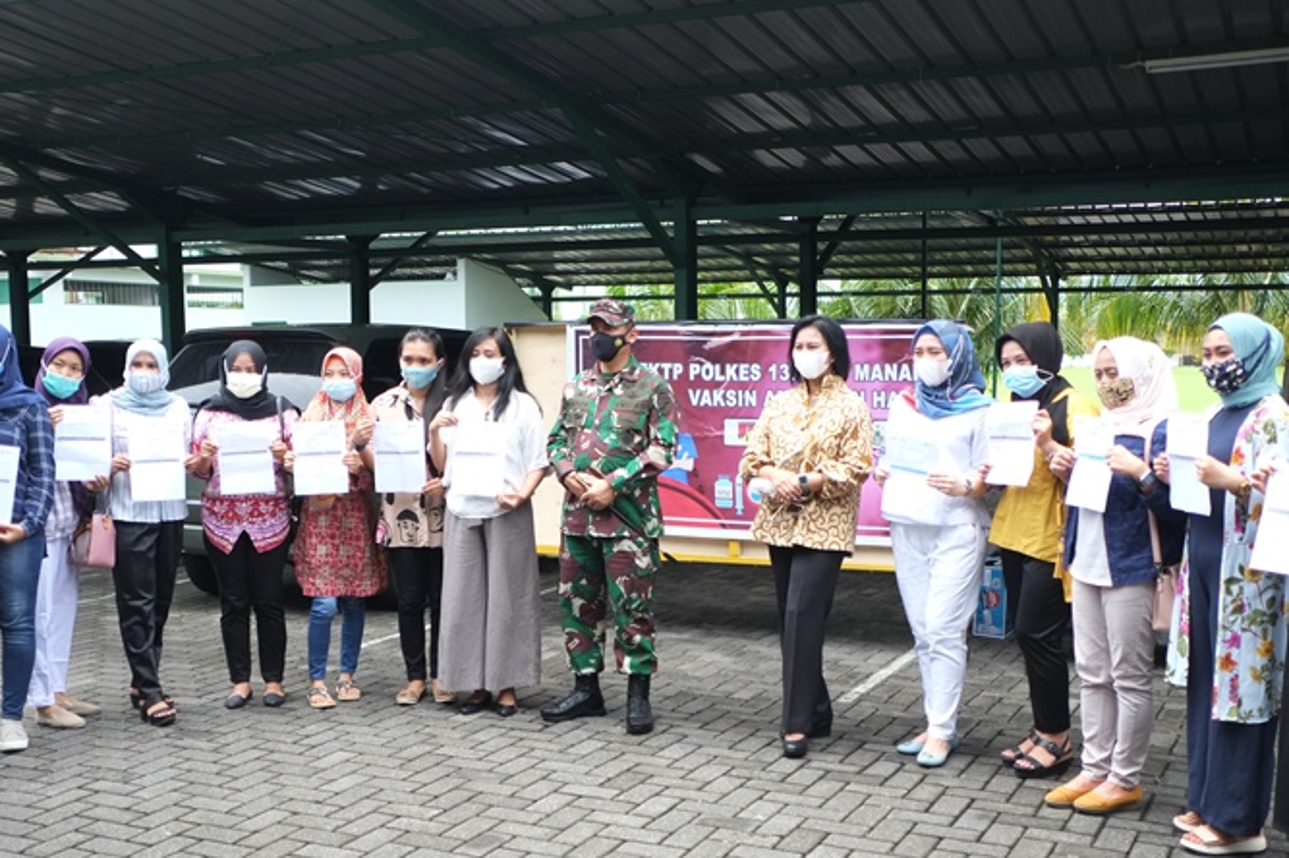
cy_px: 484
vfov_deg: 31.8
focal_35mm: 42
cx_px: 659
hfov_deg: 46.4
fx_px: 1503
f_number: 2
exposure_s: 1/4000
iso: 800
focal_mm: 23
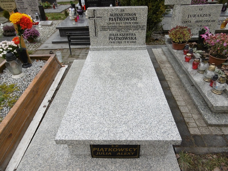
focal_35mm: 24
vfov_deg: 56.8
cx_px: 114
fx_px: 158
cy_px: 86
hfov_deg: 71.6
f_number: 3.1
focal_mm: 4.3
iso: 100
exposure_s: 1/125
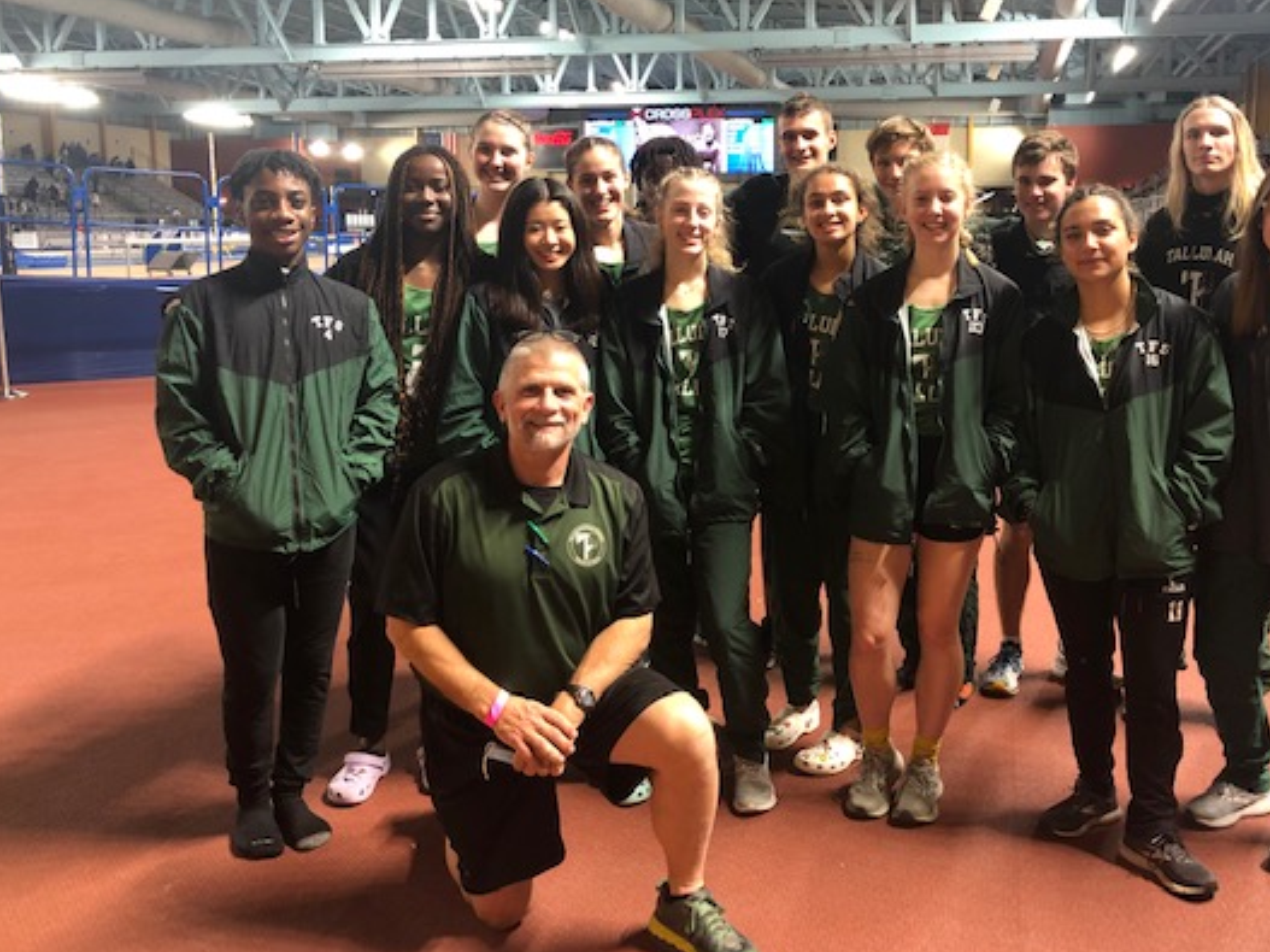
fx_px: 1247
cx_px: 713
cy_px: 400
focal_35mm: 34
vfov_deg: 41.7
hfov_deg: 53.8
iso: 40
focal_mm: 3.99
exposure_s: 1/24
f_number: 1.8
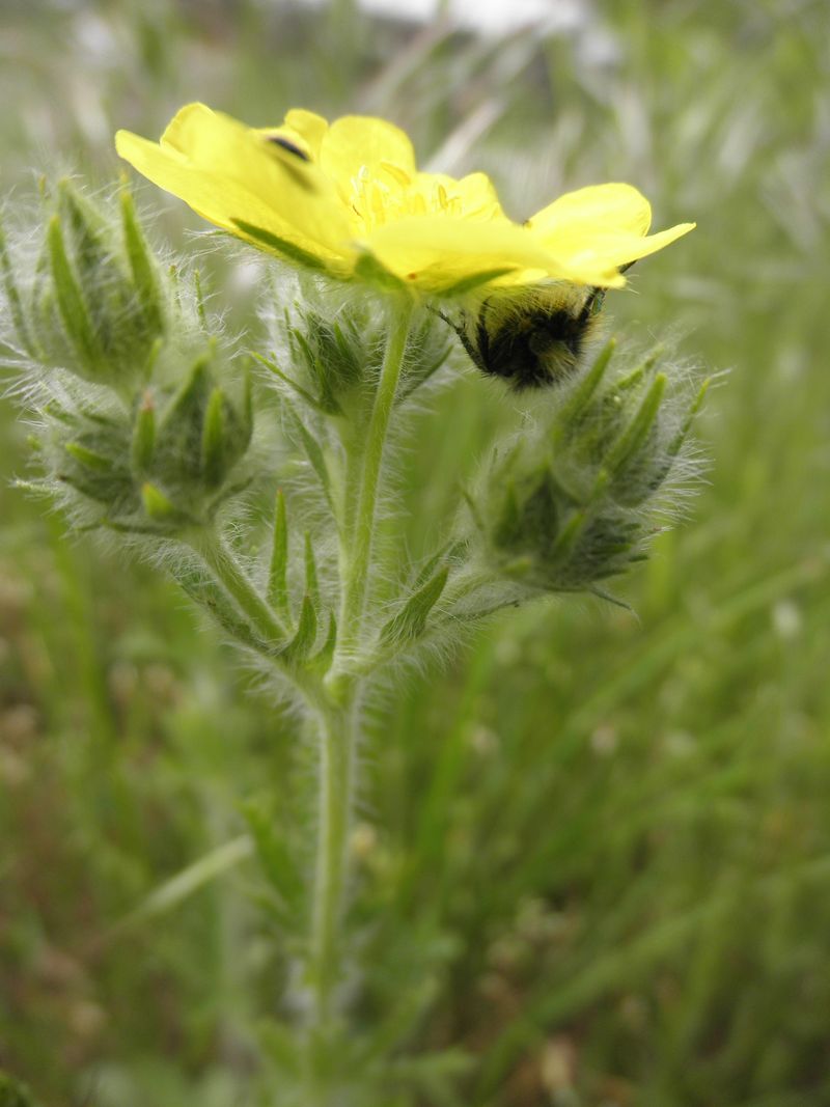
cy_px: 554
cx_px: 415
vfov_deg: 63.4
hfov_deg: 49.7
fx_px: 895
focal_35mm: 28
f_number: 3
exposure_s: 1/400
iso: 64
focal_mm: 5
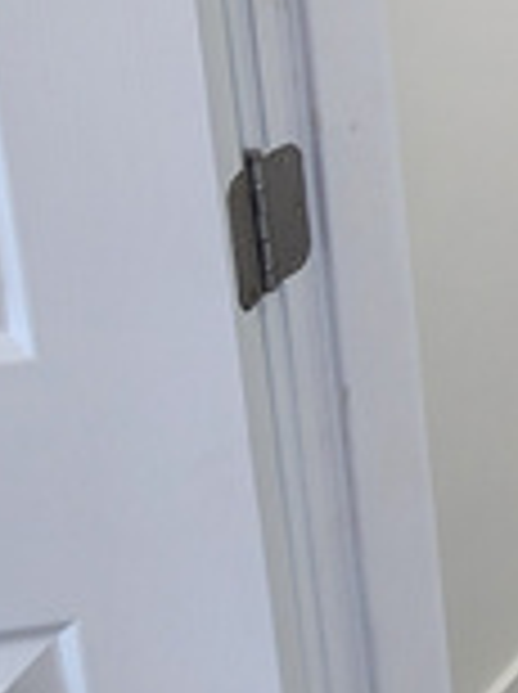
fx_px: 1301
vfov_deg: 27.9
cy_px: -18
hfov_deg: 14.6
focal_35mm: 65
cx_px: 1239
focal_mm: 2.2
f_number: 2.2
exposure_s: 1/60
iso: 250
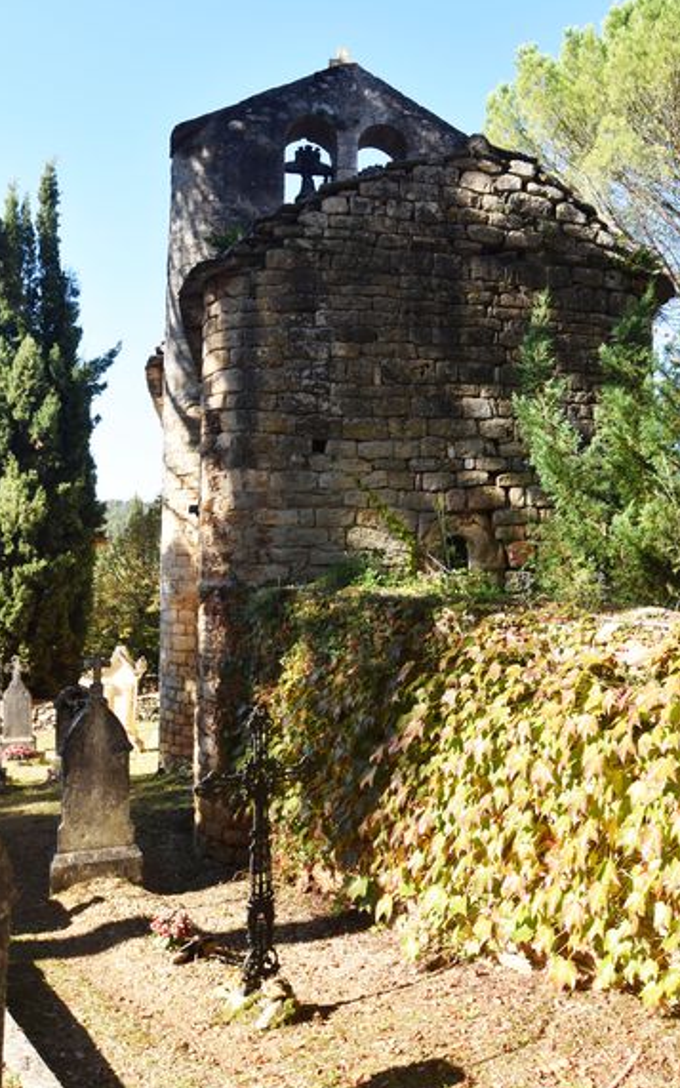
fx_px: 889
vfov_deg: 62.7
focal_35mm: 30
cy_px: 476
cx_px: 407
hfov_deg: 41.7
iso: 250
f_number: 8
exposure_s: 1/250
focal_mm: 16
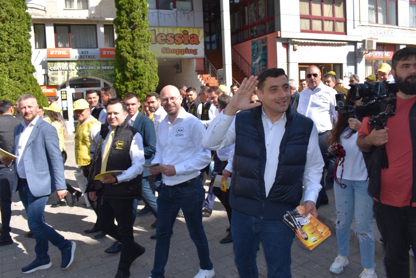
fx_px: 324
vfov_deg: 46.4
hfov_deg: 65.5
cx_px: 204
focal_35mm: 28
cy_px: 138
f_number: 7.1
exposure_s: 1/200
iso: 100
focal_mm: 18
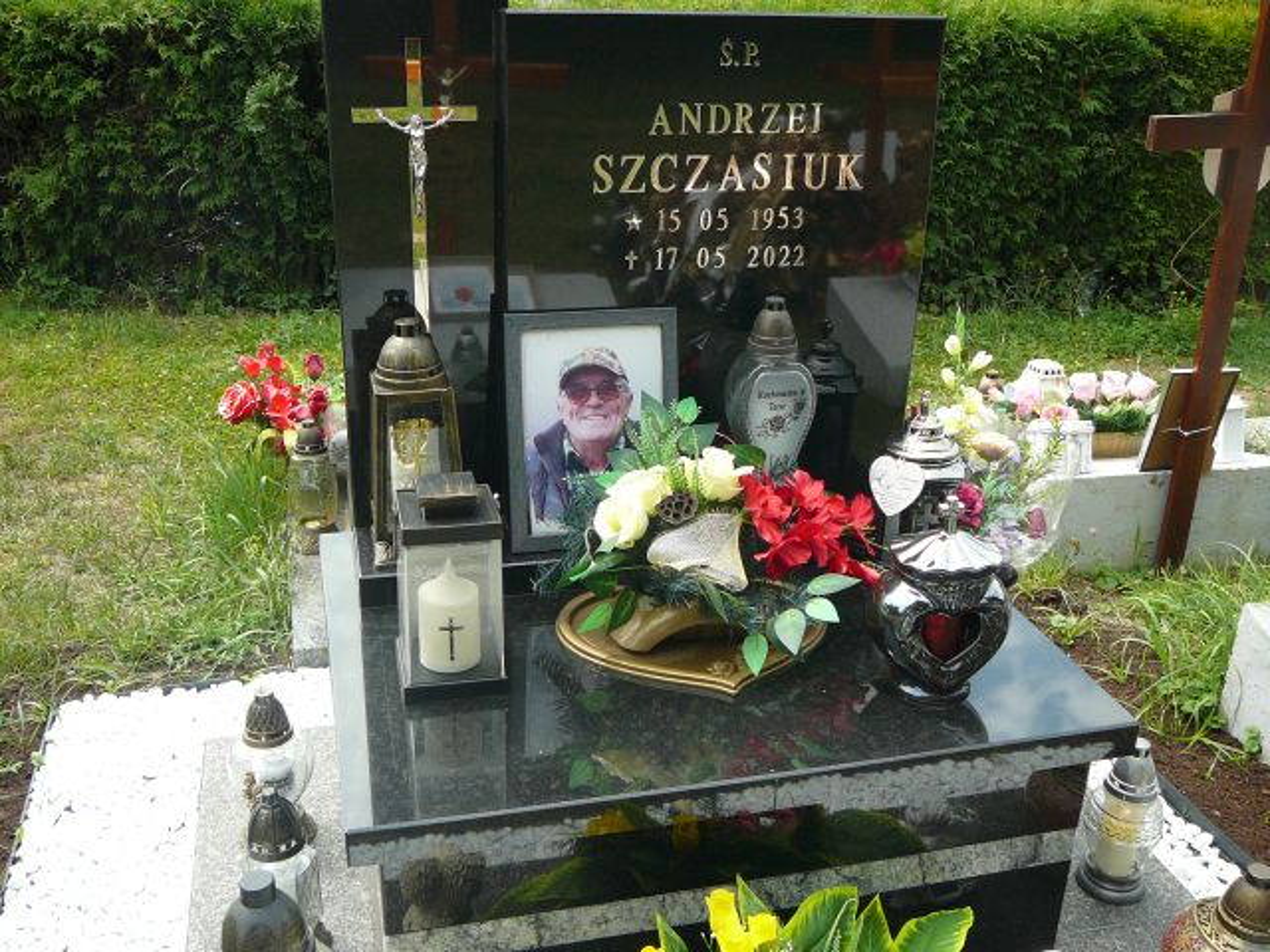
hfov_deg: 52.6
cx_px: 635
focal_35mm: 35
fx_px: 1284
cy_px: 476
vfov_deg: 40.7
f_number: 2.8
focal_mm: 5.2
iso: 80
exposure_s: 1/400
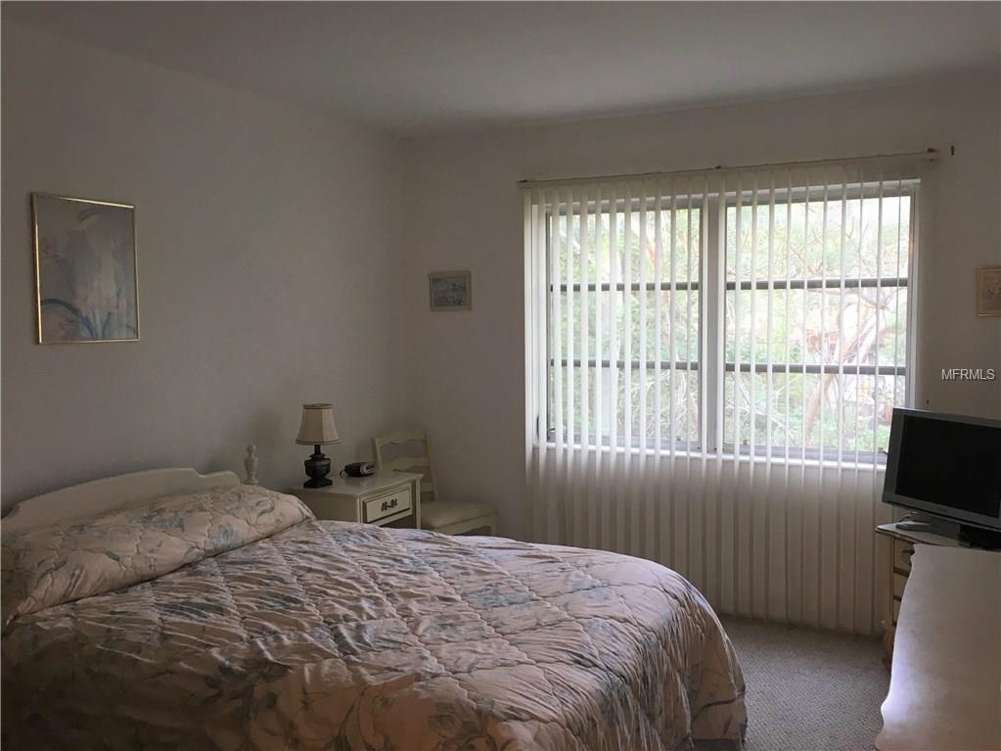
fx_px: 839
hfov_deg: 61.7
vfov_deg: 48.2
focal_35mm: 29
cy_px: 376
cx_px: 500
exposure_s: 1/30
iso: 64
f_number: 2.2
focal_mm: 4.15
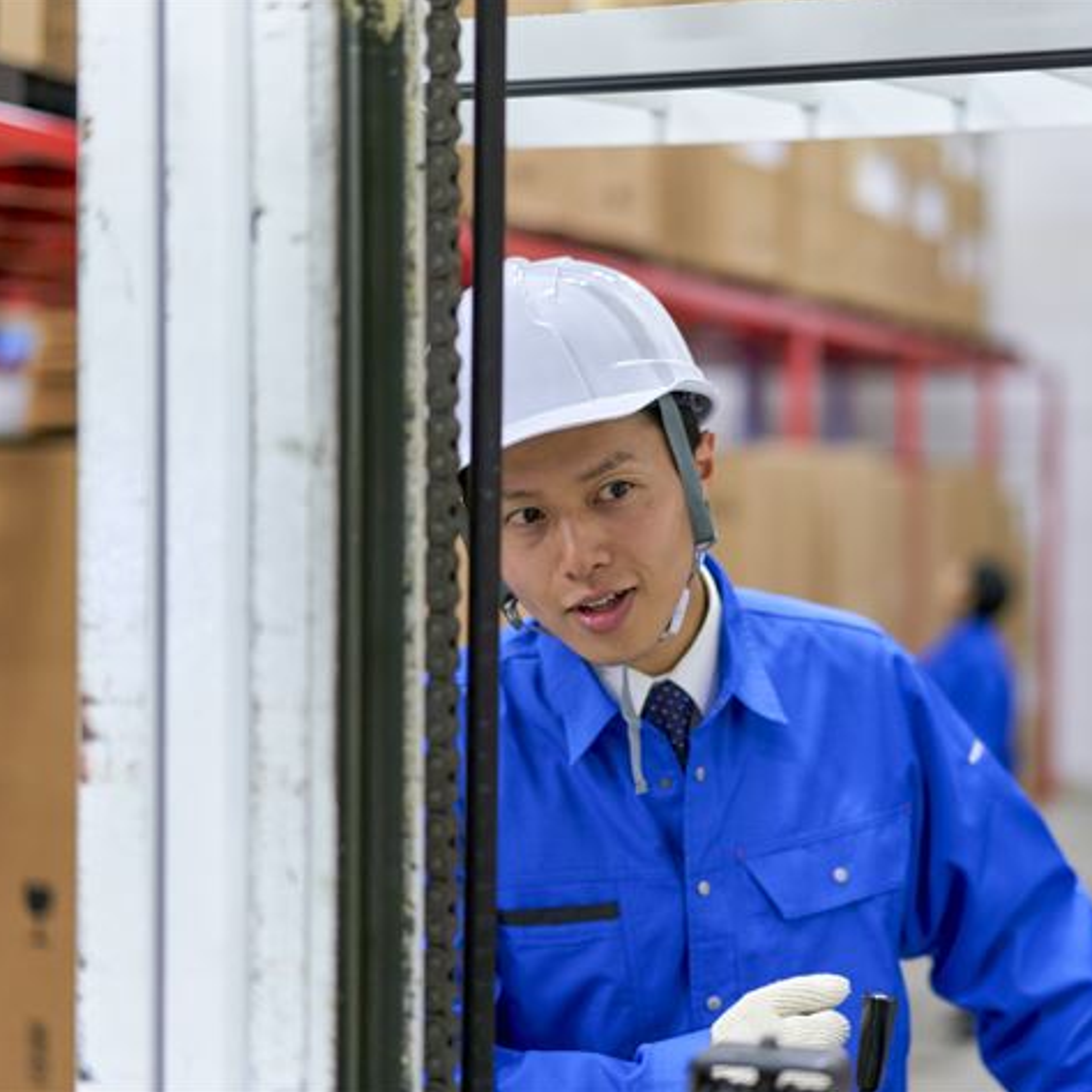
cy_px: 544
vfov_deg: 24.3
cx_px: 691
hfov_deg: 24.2
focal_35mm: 71
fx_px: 2534
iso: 800
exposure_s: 1/125
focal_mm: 55
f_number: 1.8
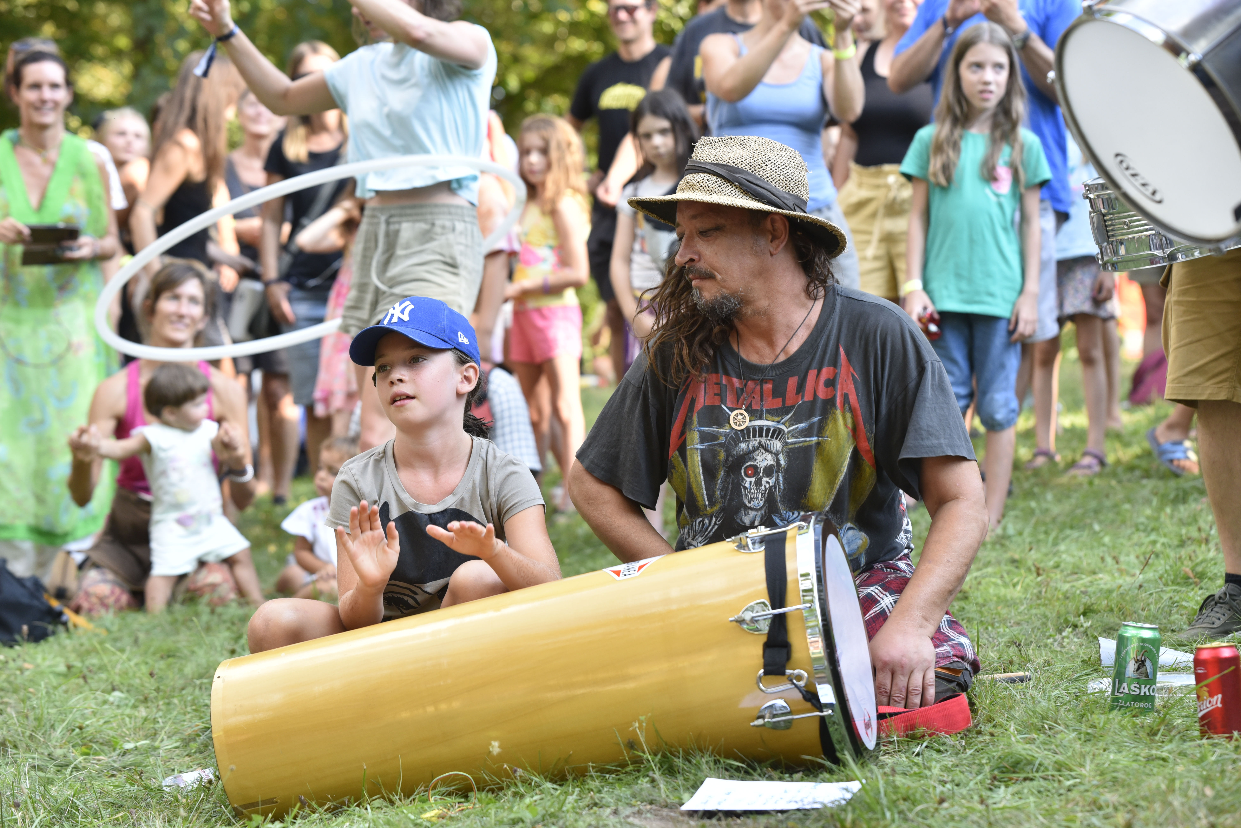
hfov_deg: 21.5
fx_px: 3276
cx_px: 620
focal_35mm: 95
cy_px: 414
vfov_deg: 14.4
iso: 800
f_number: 4.5
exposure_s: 1/500
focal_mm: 95
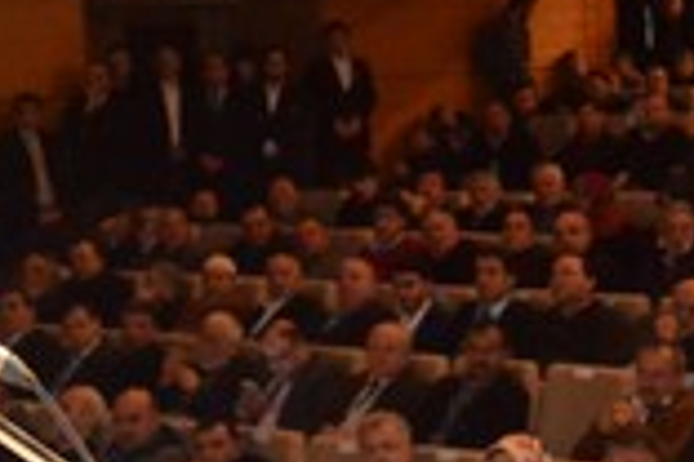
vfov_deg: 11.8
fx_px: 2236
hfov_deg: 17.1
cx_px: 752
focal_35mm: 116
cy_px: 144
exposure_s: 1/60
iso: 3200
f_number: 3.5
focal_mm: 18
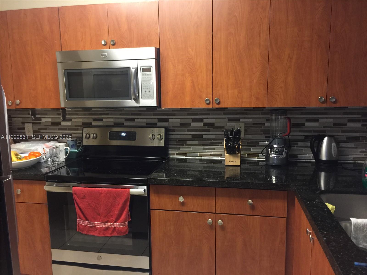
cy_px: 138
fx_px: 307
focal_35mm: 29
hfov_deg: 61.7
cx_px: 184
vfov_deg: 48.2
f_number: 2.2
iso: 64
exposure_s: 1/4
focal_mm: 4.15
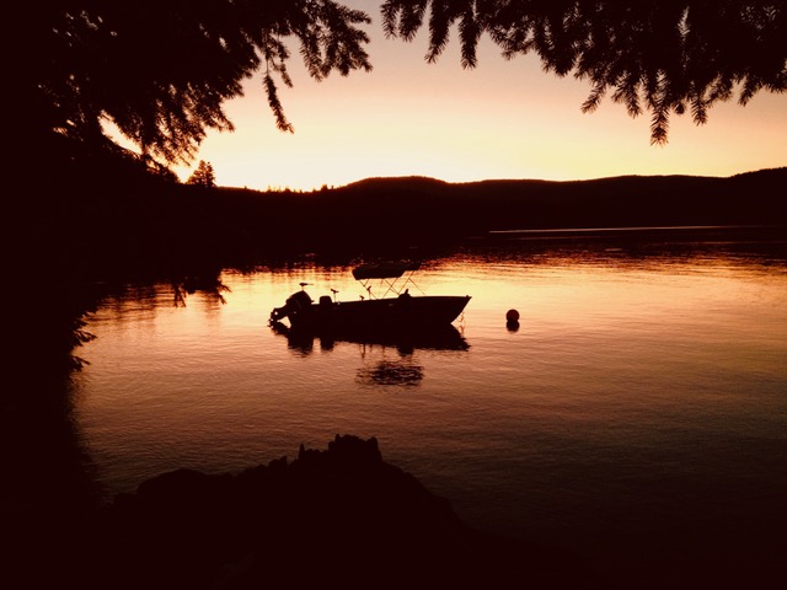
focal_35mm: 35
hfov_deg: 52.6
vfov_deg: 40.7
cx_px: 394
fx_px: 796
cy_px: 295
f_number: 2.4
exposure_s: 1/20
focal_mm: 4.28
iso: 125
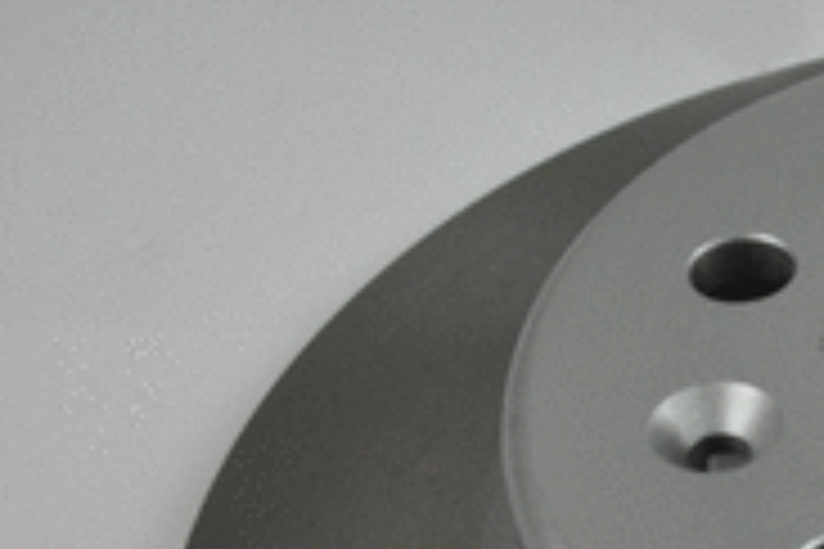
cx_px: 1117
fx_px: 2472
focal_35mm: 108
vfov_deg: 12.3
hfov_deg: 17.6
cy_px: 695
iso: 400
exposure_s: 1/125
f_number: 5.6
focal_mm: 22
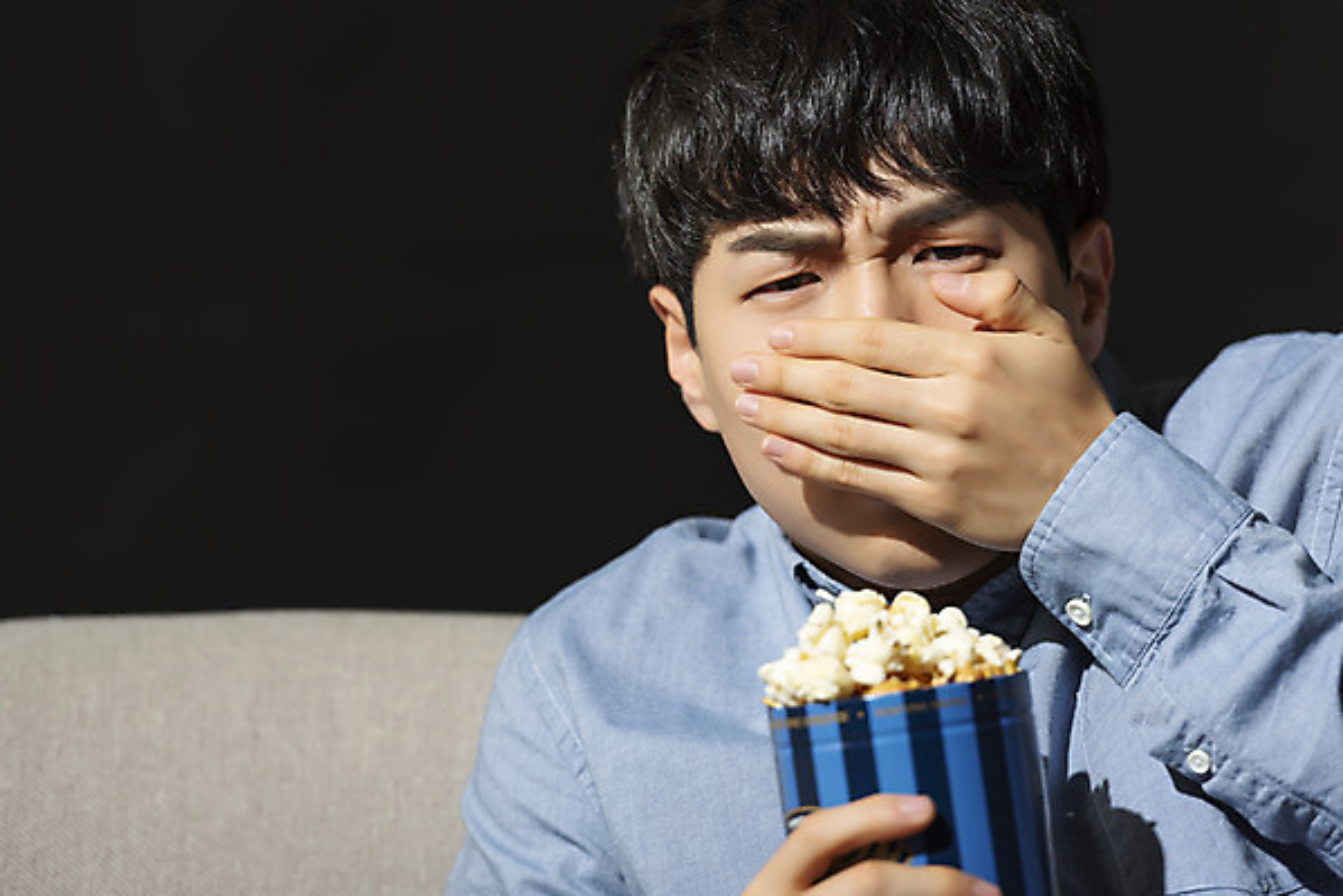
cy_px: 448
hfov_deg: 10.5
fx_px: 7278
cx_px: 672
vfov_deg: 7.1
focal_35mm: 195
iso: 100
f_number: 3.5
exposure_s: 1/125
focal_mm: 195
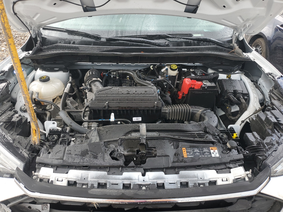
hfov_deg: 67.3
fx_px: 213
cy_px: 106
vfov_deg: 53.1
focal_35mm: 26
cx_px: 142
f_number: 1.5
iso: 50
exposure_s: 1/294
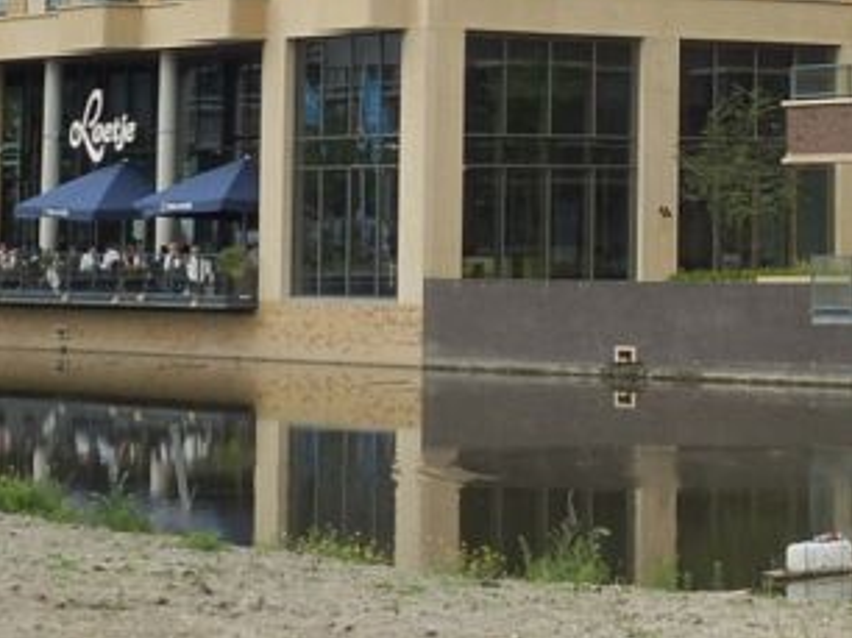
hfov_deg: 13.4
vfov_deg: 10.5
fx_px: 3369
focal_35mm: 137
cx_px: 1375
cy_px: -252
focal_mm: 7.4
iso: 100
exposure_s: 1/250
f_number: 5
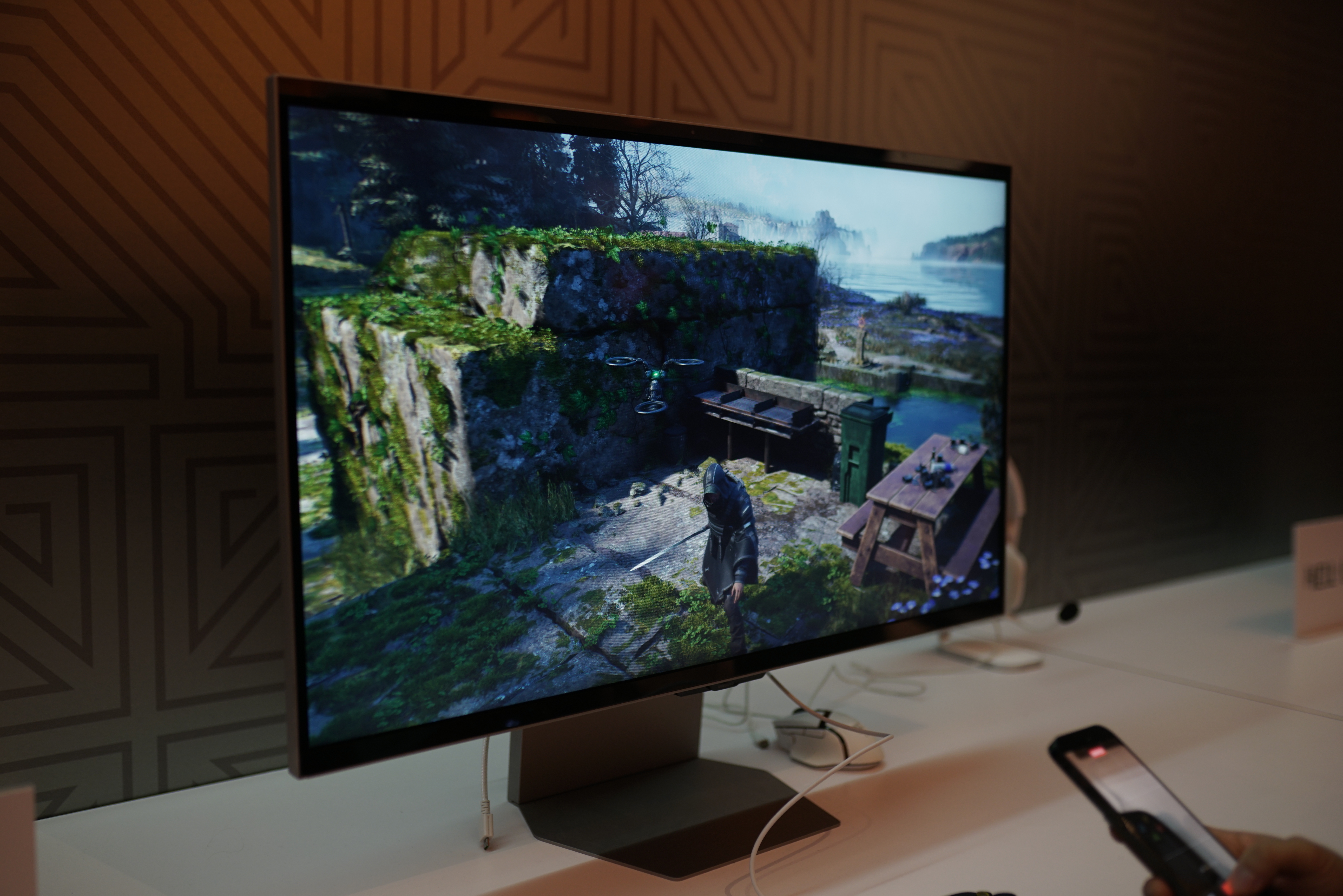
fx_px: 1306
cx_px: 672
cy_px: 448
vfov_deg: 37.9
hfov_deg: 54.4
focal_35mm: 35
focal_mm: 35
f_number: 2.2
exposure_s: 1/100
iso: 400
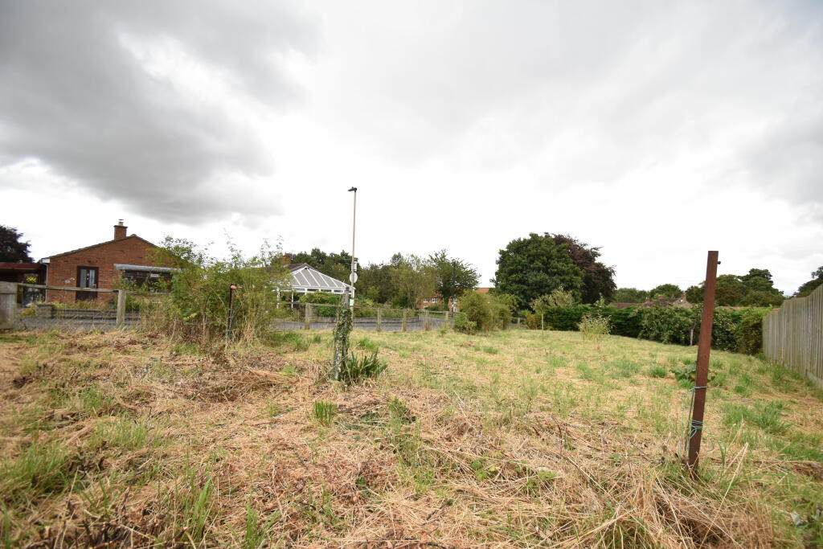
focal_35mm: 15
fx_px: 343
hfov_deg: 100.4
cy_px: 274
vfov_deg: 77.3
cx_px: 412
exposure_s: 1/640
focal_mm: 10
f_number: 4.5
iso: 640
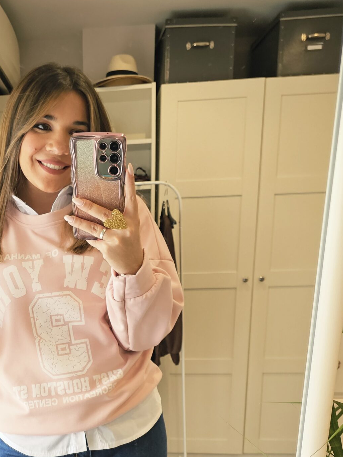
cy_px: 381
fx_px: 568
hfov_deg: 32.1
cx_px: 41
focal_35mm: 43
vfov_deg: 41.5
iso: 160
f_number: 1.7
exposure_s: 1/190
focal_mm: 6.3
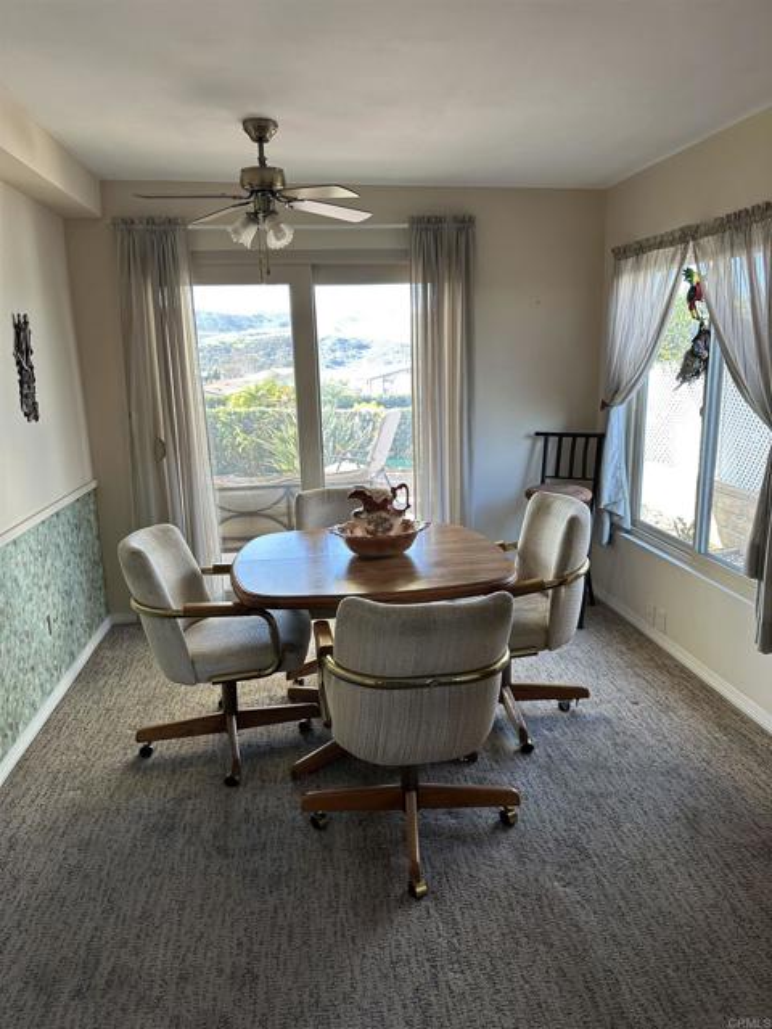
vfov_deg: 71.6
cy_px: 514
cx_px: 386
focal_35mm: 24
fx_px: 714
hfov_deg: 56.8
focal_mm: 6.86
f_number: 1.78
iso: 100
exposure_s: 1/120
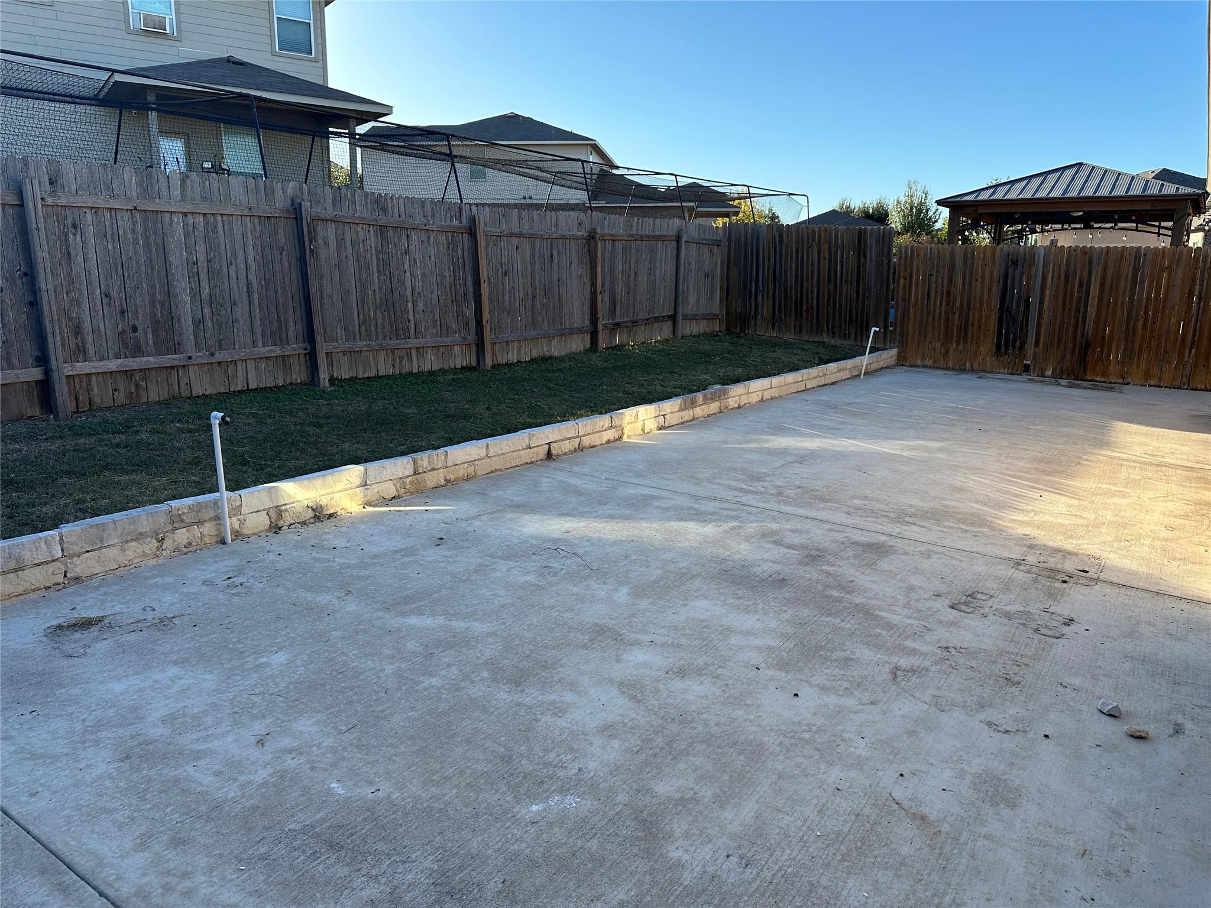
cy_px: 454
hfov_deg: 71.6
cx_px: 606
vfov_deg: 56.8
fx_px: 840
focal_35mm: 24
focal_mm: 6.86
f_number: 1.78
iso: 80
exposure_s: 1/1517
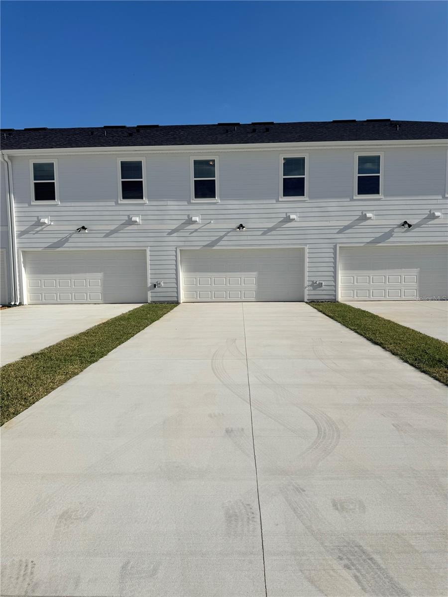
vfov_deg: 71.6
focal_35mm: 24
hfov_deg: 56.8
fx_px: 414
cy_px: 298
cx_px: 224
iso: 80
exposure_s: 1/10417
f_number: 1.78
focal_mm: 6.76
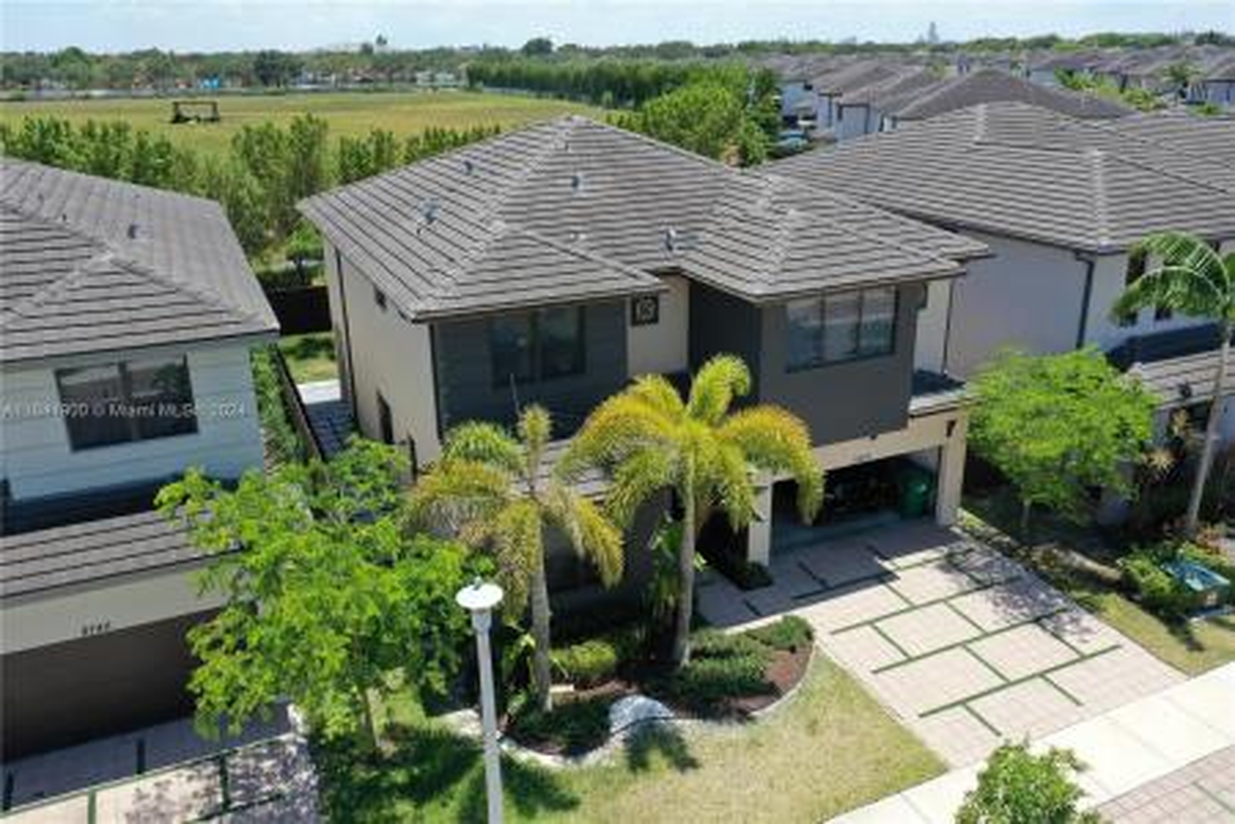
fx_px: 960
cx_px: 618
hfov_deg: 65.5
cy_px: 412
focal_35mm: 28
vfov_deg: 46.4
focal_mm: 10.26
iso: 100
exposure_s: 1/320
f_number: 5.6
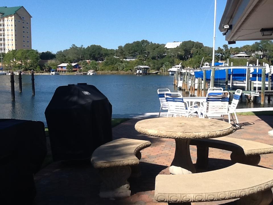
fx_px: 347
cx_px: 136
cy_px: 102
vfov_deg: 32.9
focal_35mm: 44
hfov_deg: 42.9
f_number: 2.4
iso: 40
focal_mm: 2.03
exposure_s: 1/1163
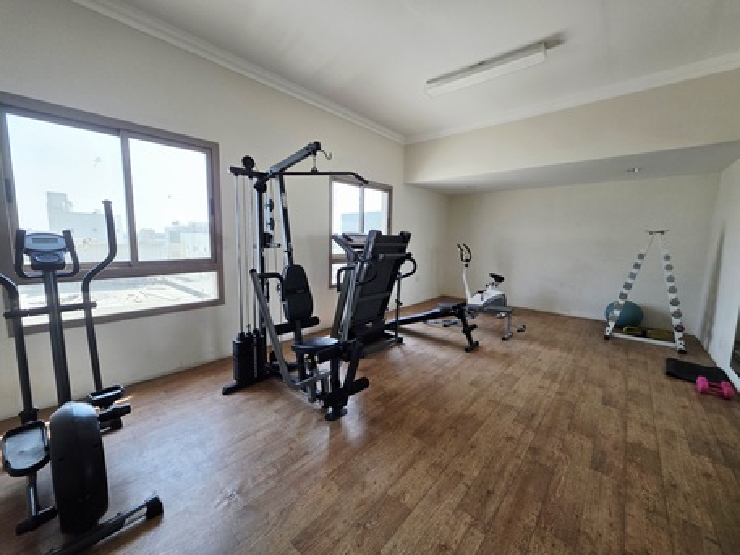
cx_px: 370
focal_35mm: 13
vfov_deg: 89.9
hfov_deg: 106.2
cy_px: 278
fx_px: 278
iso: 80
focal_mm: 2.2
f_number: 1.9
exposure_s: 1/101
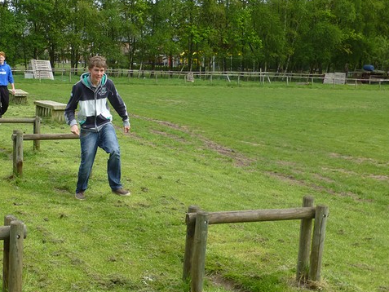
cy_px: 91
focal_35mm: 57
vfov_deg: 25.5
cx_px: 87
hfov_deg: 33.0
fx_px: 641
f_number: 3.7
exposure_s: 1/320
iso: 100
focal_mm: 6.1
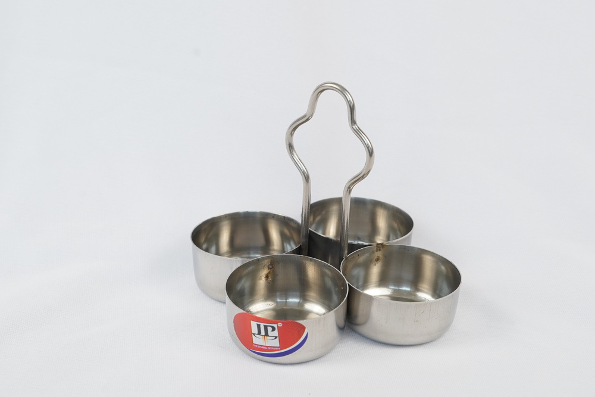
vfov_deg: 18.2
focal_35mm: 75
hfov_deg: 27.0
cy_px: 198
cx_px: 298
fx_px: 1240
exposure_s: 1/100
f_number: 8
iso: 500
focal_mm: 50
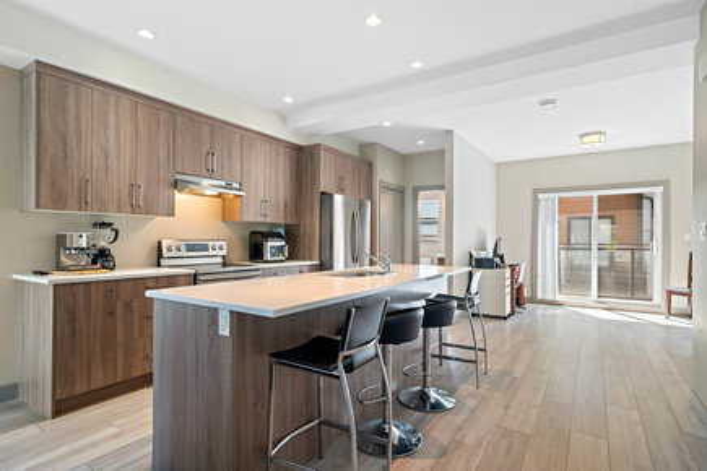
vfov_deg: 67.4
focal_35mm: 18
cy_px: 236
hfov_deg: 90.0
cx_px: 354
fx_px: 353
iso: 320
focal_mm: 18
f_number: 10
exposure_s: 1/1.67
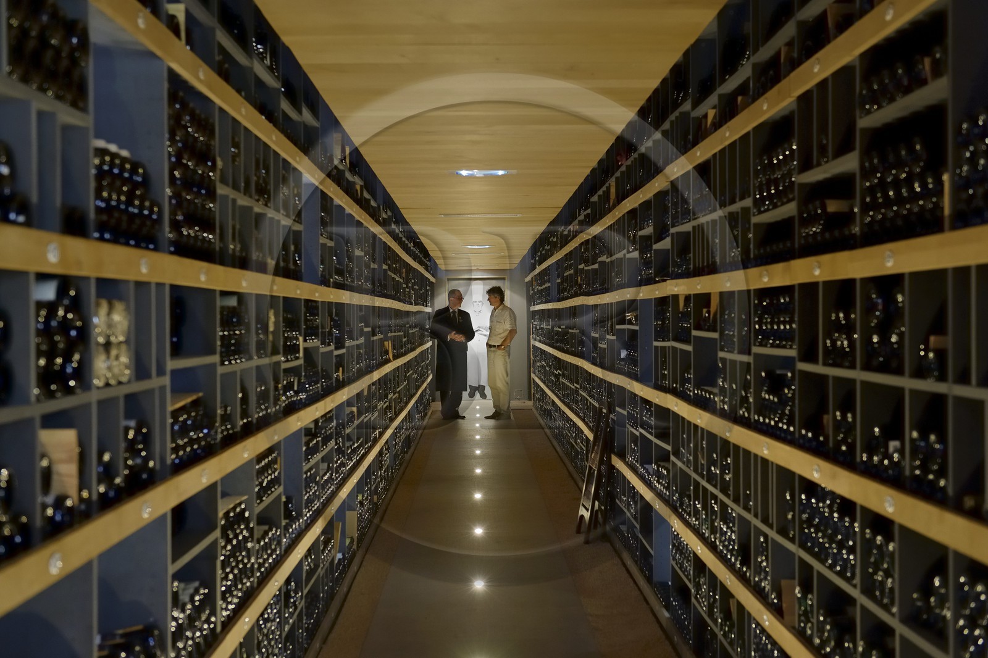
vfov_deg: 28.1
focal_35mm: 48
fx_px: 1317
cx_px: 494
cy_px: 329
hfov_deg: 41.1
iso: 1600
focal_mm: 48
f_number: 4.5
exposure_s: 1/3.33
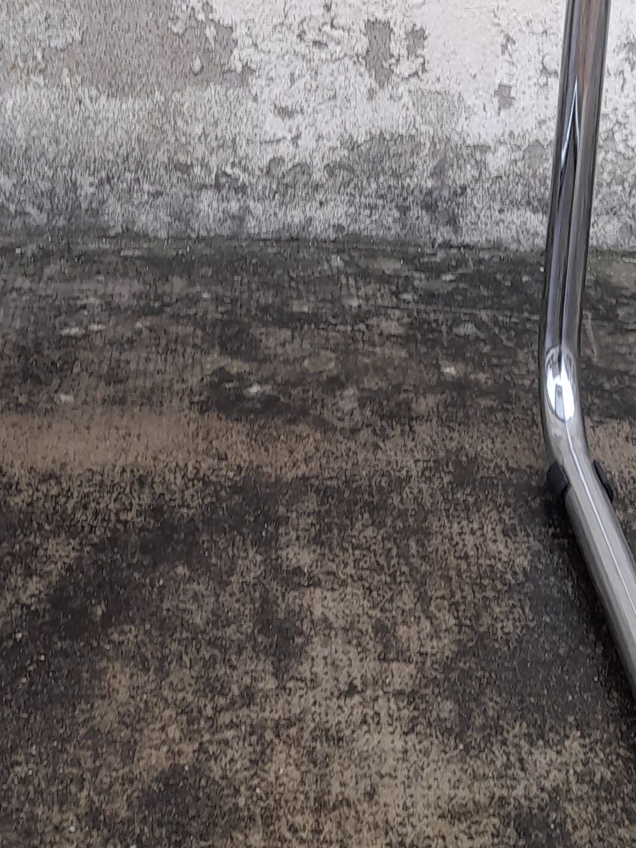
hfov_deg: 20.4
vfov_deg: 26.2
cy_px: 89
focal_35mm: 72
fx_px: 1764
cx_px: 276
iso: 20
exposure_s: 1/50
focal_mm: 4.6
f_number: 2
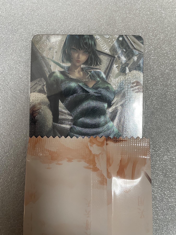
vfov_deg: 67.3
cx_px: 88
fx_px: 176
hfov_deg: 53.1
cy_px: 118
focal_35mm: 26
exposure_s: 1/50
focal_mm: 4.2
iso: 80
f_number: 1.6
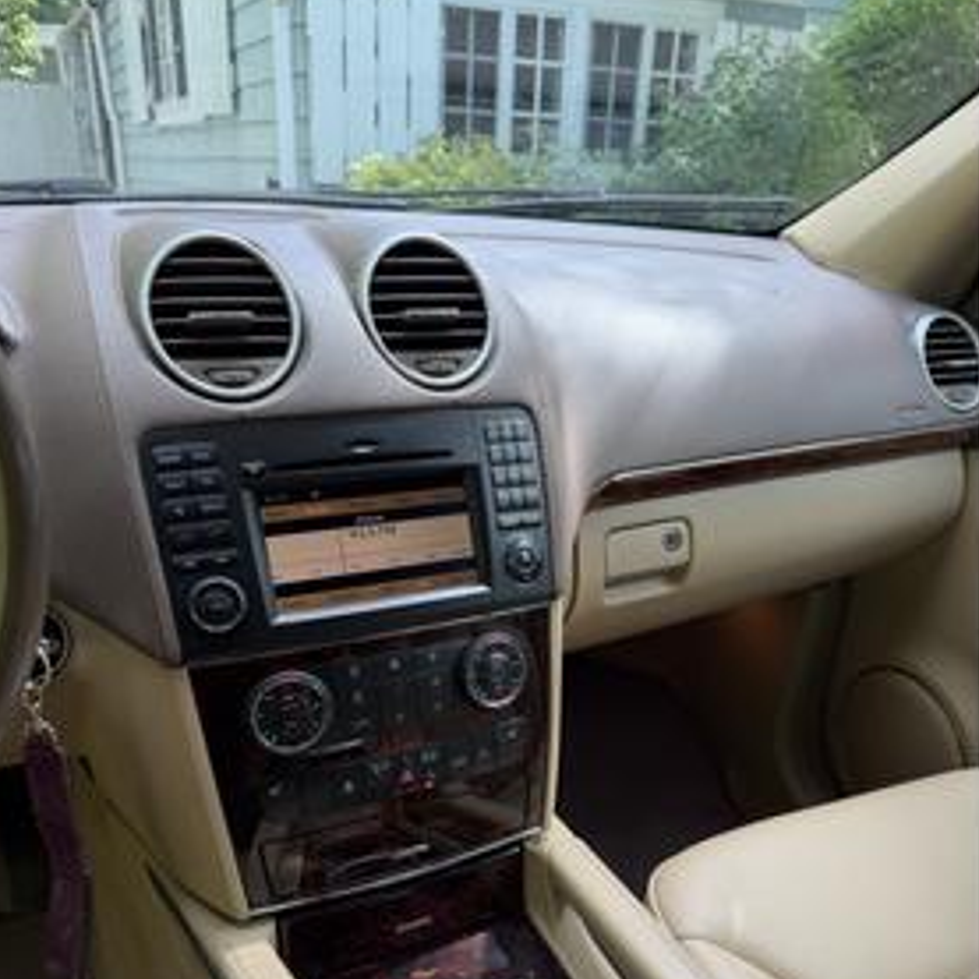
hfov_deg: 55.6
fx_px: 928
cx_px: 484
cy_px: 619
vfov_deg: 54.9
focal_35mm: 29
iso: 80
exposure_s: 1/314
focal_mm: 6.76
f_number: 1.78
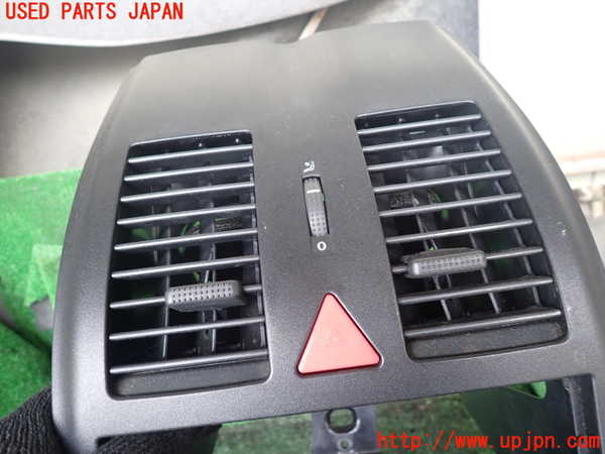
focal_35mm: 25
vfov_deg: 54.9
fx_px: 437
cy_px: 227
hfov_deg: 69.4
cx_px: 302
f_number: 2
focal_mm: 4.5
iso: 200
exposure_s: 1/50
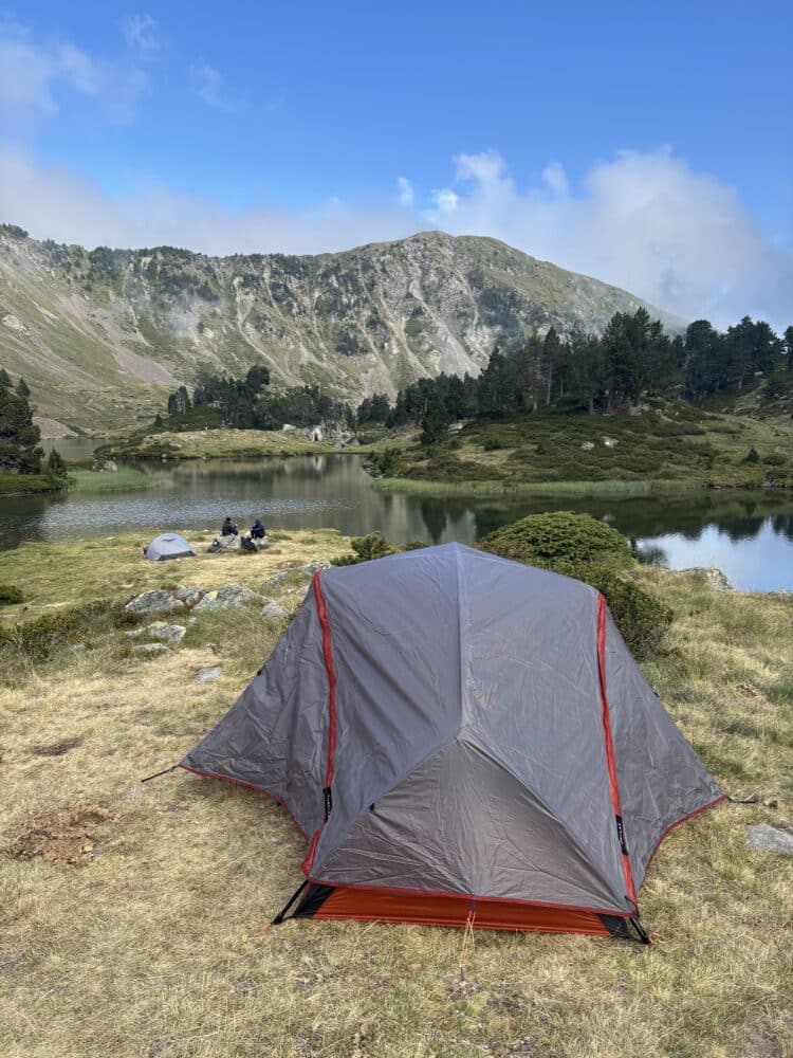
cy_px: 529
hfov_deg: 53.1
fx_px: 794
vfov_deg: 67.3
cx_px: 396
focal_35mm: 26
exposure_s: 1/970
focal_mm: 5.96
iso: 50
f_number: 1.6
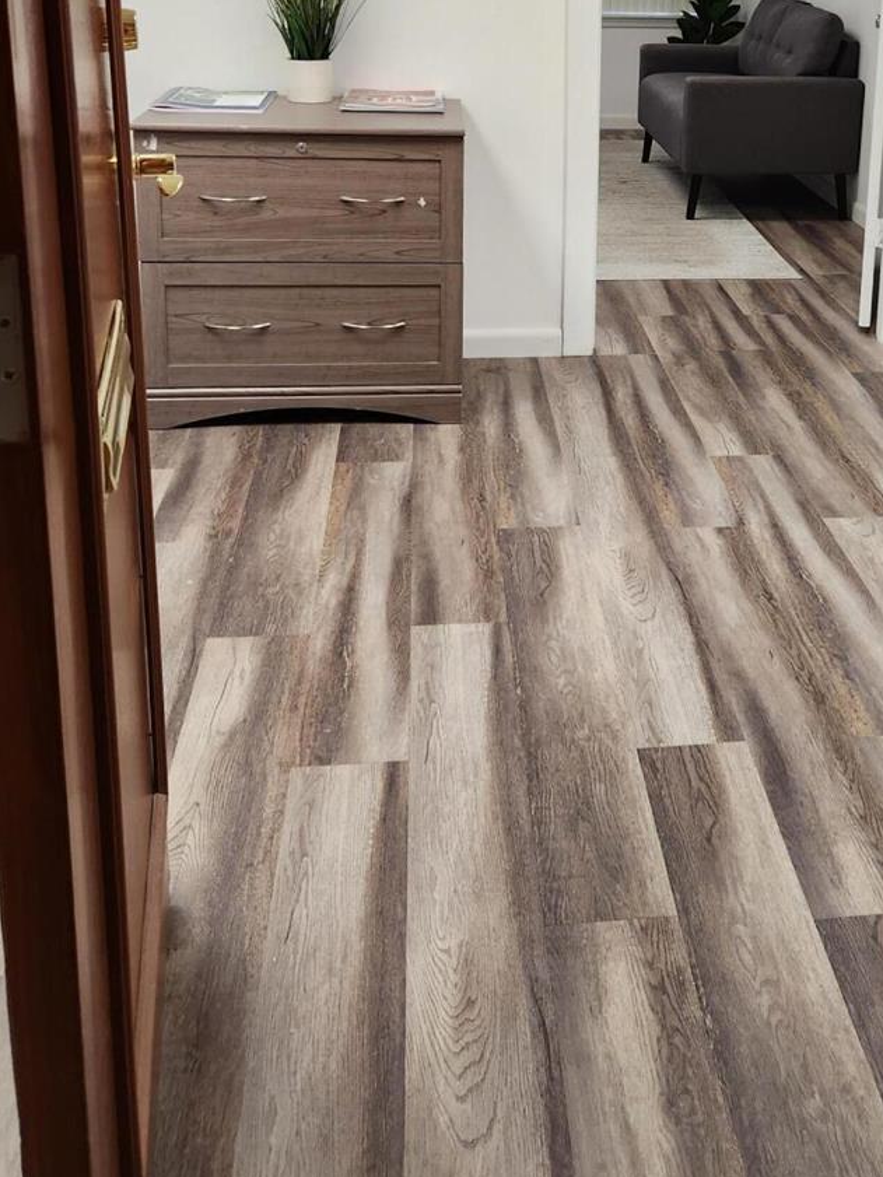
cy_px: 244
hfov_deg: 33.8
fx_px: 1428
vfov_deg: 42.8
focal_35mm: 42
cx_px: 648
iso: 200
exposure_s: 1/120
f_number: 1.8
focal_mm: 5.4
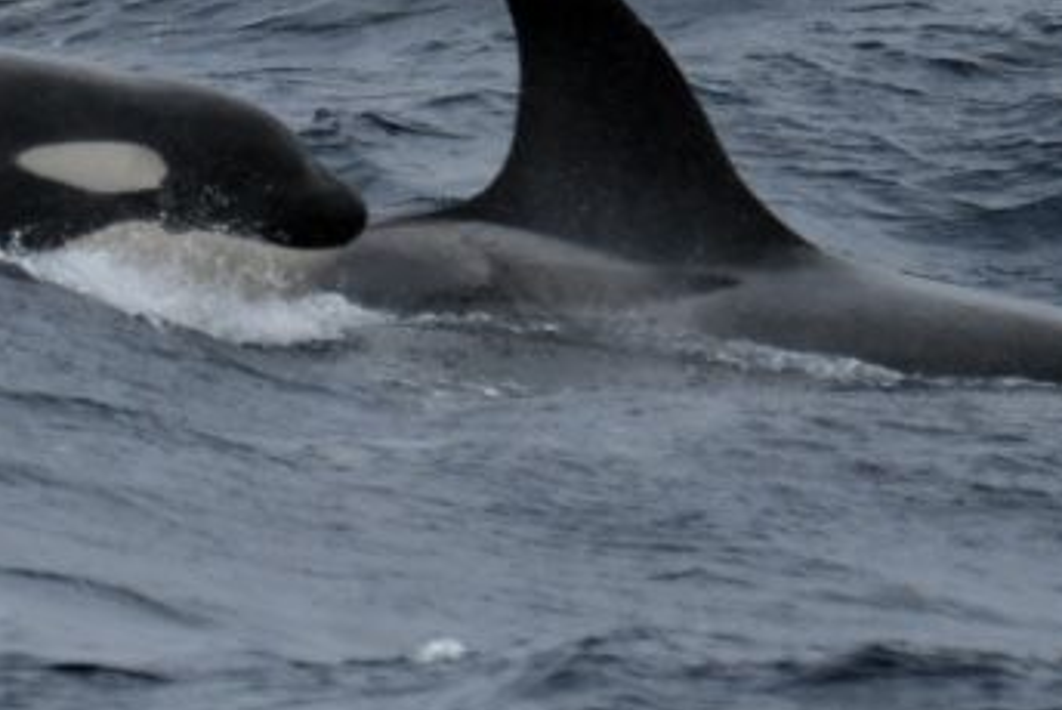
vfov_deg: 2.2
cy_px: 20
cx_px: 213
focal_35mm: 627
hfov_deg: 3.3
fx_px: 18512
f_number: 5.6
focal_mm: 270
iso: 1600
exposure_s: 1/8000
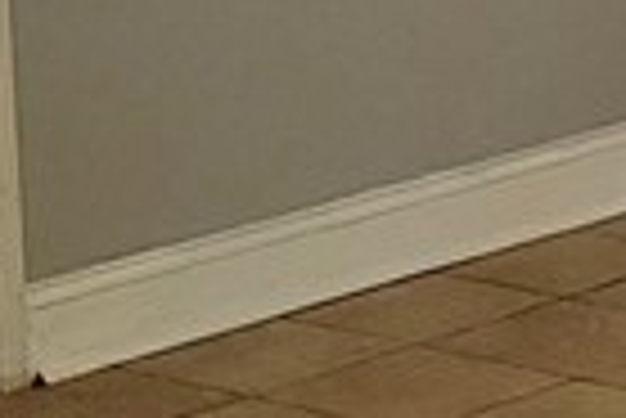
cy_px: -88
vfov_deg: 6.9
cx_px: 989
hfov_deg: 10.0
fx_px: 3464
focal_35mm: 199
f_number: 1.8
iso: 400
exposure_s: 1/40
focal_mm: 5.4
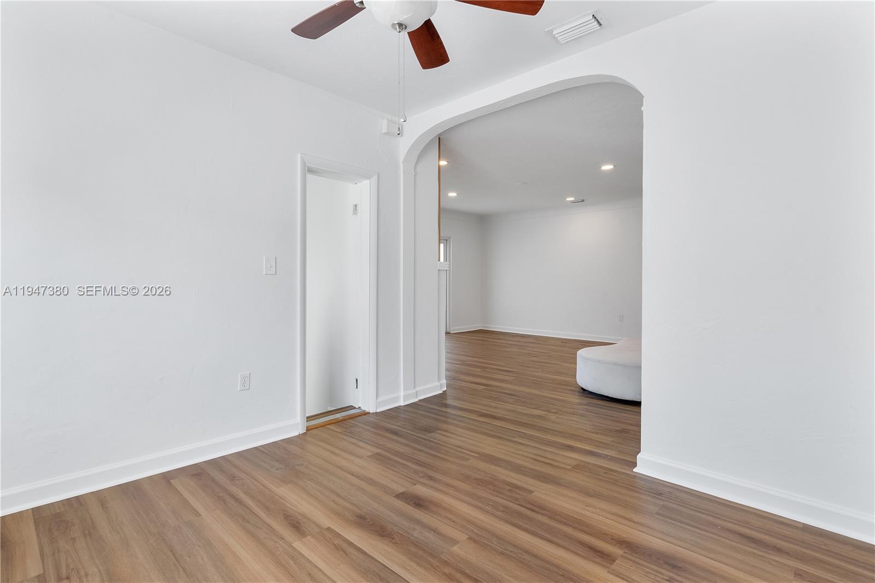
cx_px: 438
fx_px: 413
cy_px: 292
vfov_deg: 70.5
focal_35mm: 17
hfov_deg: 93.3
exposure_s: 1/50
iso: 800
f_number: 8
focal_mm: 17
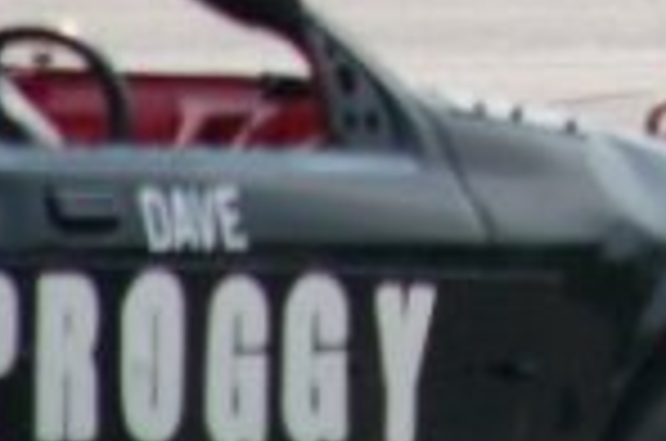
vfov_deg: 1.1
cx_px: 868
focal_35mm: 1299
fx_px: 23980
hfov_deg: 1.6
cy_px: -346
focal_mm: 200
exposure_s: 1/1000
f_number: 6.3
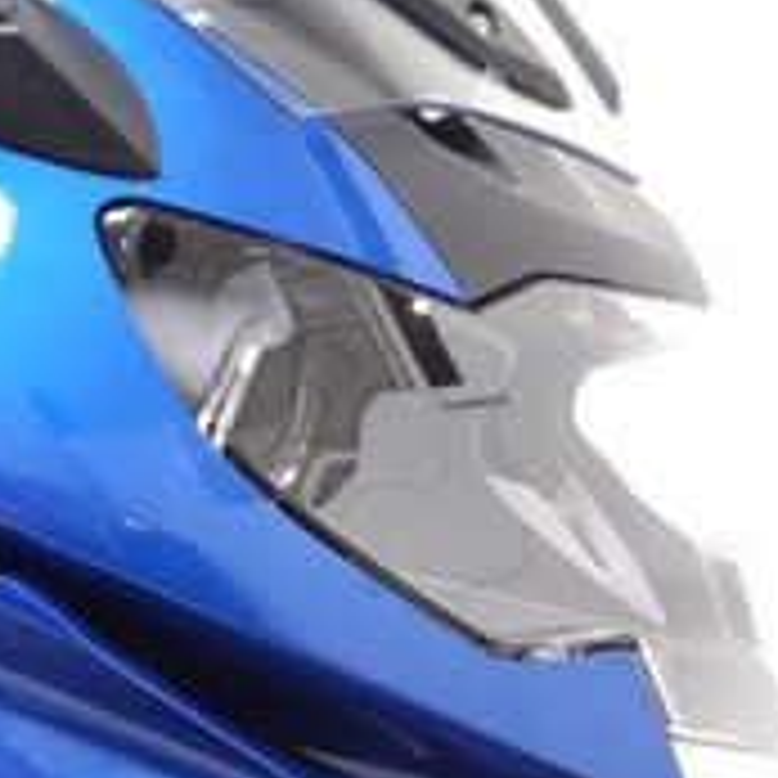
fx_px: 1907
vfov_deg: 22.9
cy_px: 531
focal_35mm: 75
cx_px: -558
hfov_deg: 18.7
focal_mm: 5.4
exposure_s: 1/20
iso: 125
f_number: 1.8
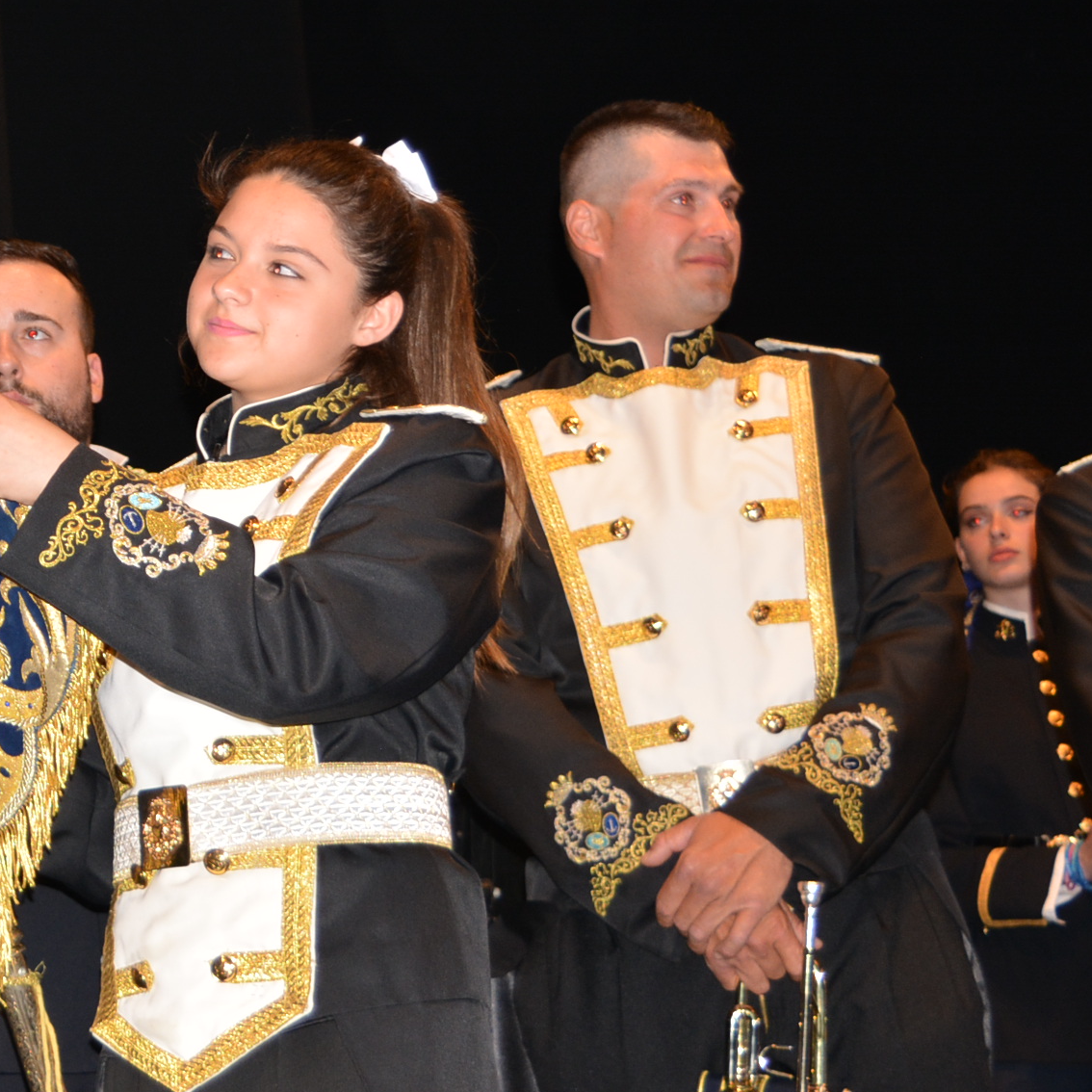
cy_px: 382
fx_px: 3605
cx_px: -230
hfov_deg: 16.5
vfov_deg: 17.2
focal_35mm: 101
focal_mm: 30
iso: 400
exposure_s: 1/60
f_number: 4.2
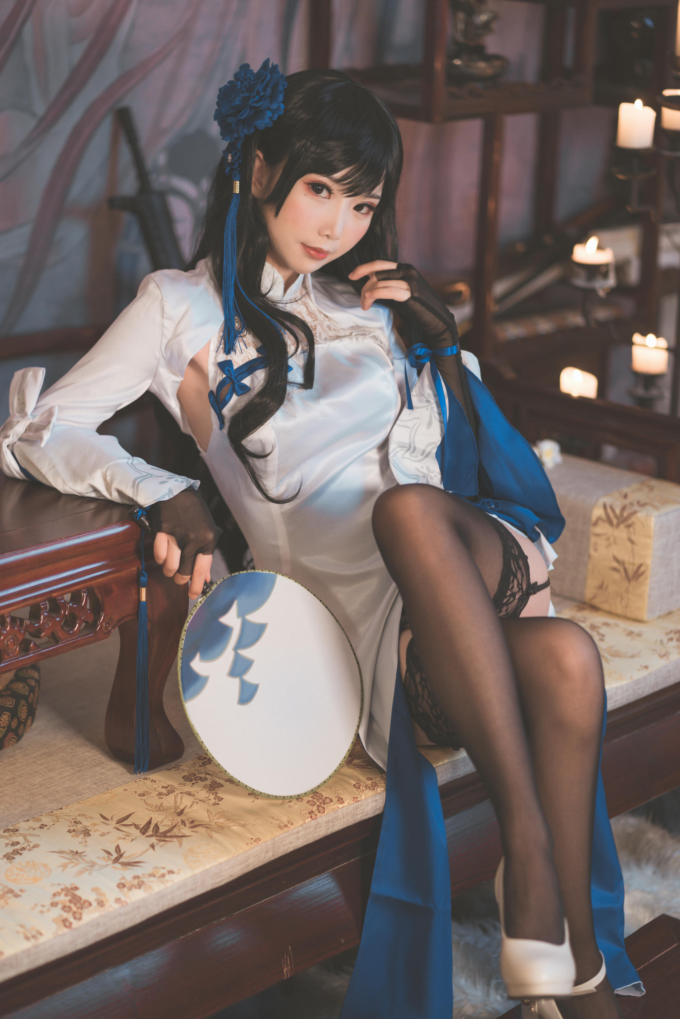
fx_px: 2408
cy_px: 510
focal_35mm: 85
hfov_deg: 16.1
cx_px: 340
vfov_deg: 23.9
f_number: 2
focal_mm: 85
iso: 200
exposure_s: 1/40
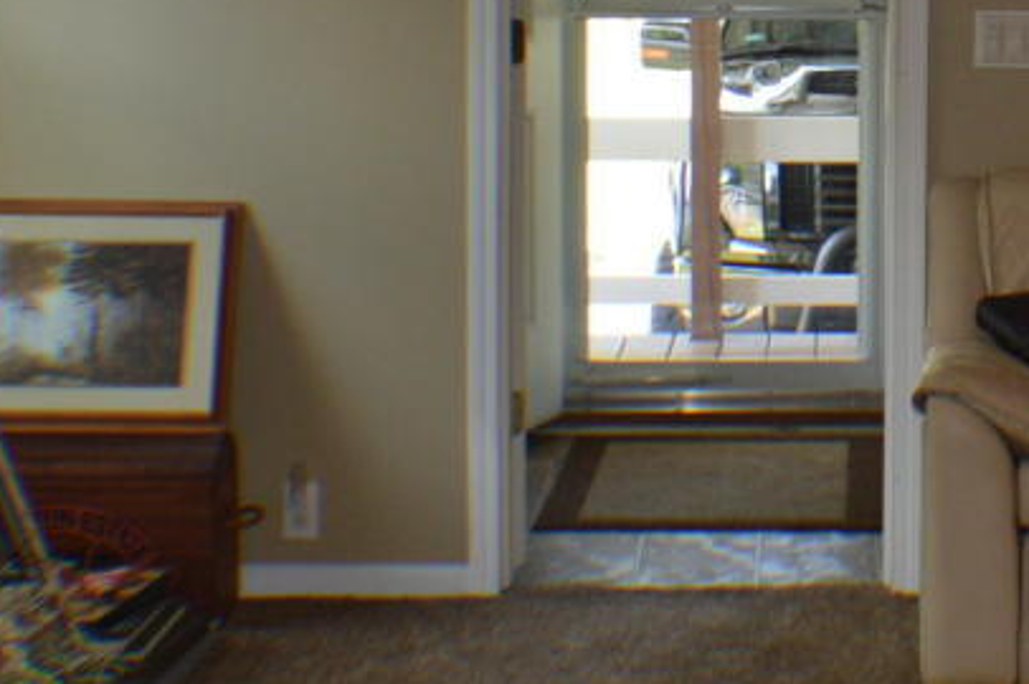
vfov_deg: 9.2
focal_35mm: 148
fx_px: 4227
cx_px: 1123
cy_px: -79
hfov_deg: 13.6
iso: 400
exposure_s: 1/60
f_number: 4.2
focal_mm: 26
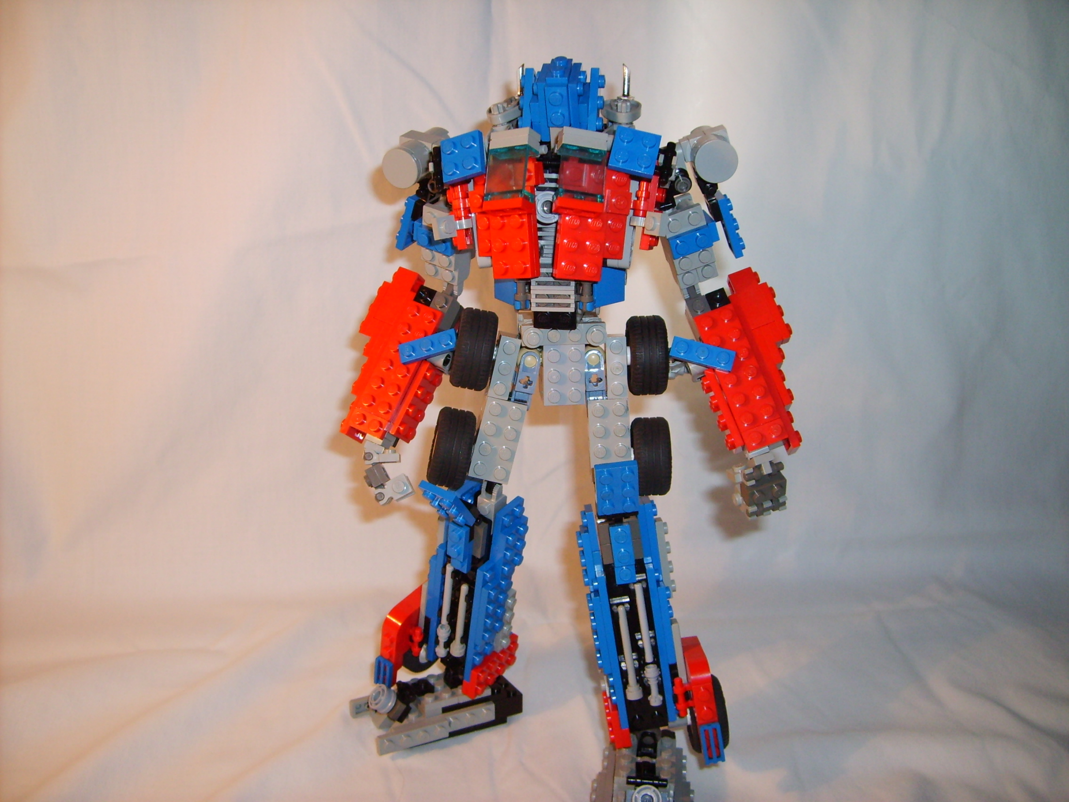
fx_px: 1081
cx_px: 534
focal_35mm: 35
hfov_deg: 52.6
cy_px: 401
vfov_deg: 40.7
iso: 100
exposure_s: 1/45
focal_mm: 5.8
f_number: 2.8
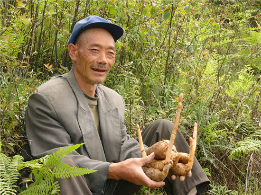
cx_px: 130
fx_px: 460
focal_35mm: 61
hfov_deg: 31.7
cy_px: 98
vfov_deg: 24.0
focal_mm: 10.1
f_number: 2.8
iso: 50
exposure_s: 1/250
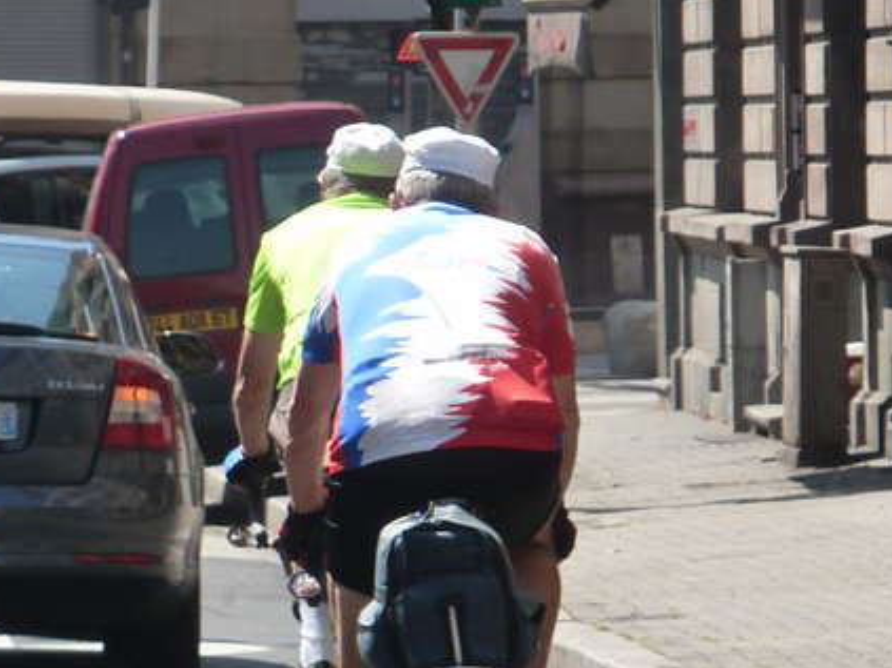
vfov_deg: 3.2
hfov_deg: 4.3
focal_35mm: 465
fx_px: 11979
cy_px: 470
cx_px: 302
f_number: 4.5
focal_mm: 29.9
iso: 125
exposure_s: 1/320
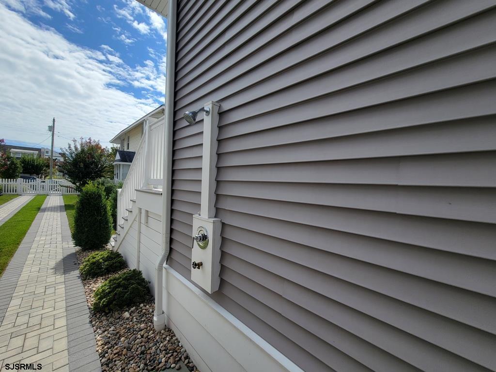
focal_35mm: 13
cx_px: 248
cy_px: 186
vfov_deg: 89.9
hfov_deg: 106.2
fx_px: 186
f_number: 2.2
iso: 50
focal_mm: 2.2
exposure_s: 1/1884
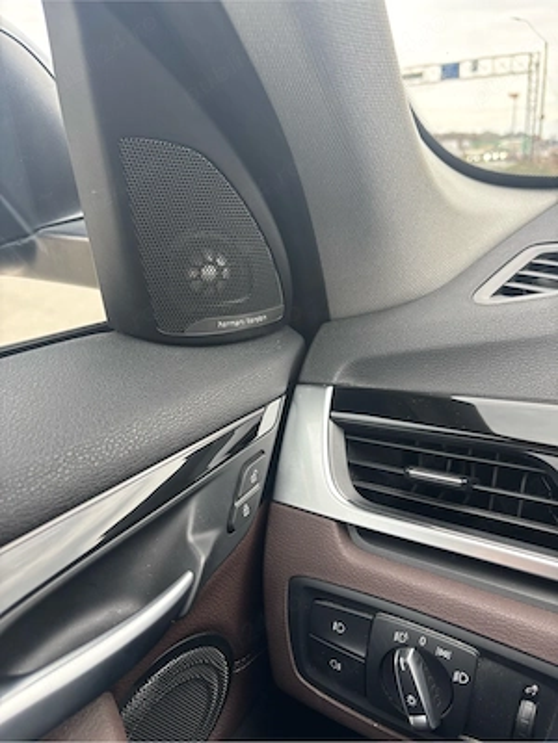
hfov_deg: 53.1
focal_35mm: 26
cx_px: 279
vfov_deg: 67.3
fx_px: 559
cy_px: 372
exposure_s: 1/121
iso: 125
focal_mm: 5.96
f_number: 1.6
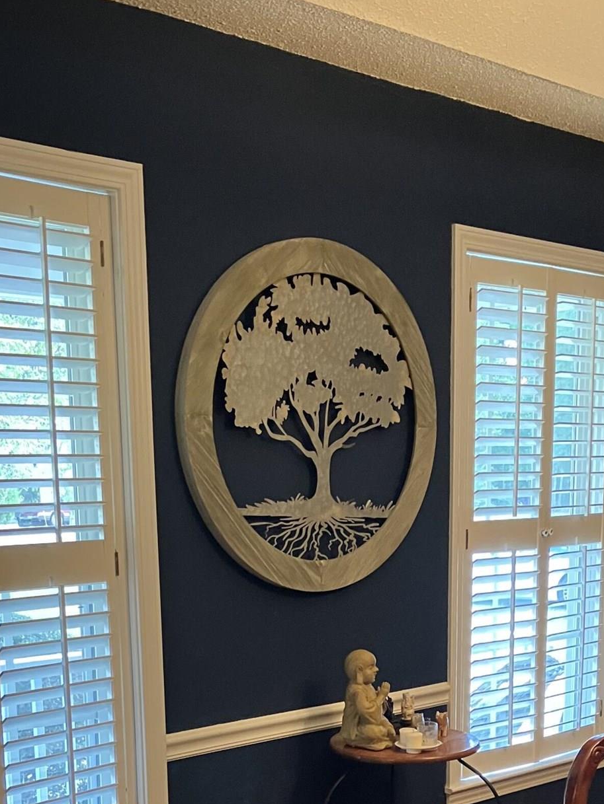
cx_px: 337
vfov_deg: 34.1
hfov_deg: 27.5
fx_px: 1233
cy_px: 728
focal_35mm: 53
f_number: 1.8
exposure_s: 1/60
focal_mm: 3.99
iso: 250
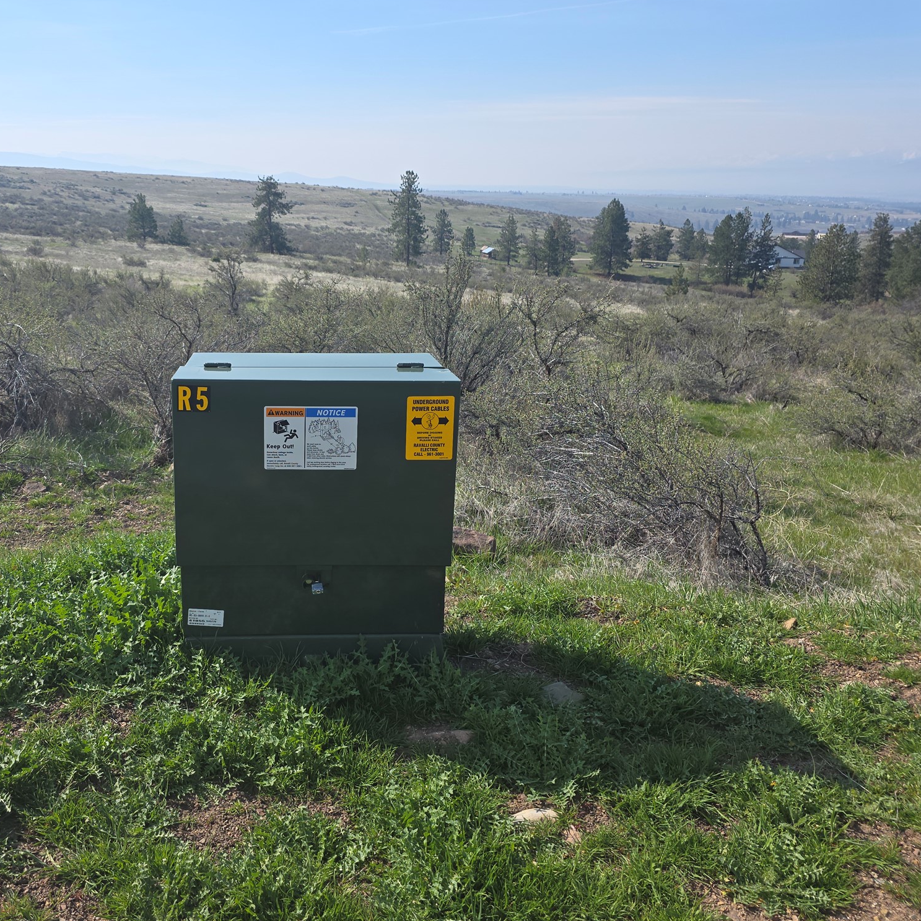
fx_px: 843
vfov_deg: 57.3
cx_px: 330
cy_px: 447
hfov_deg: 56.4
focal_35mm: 28
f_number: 1.7
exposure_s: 1/720
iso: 12
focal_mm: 6.3
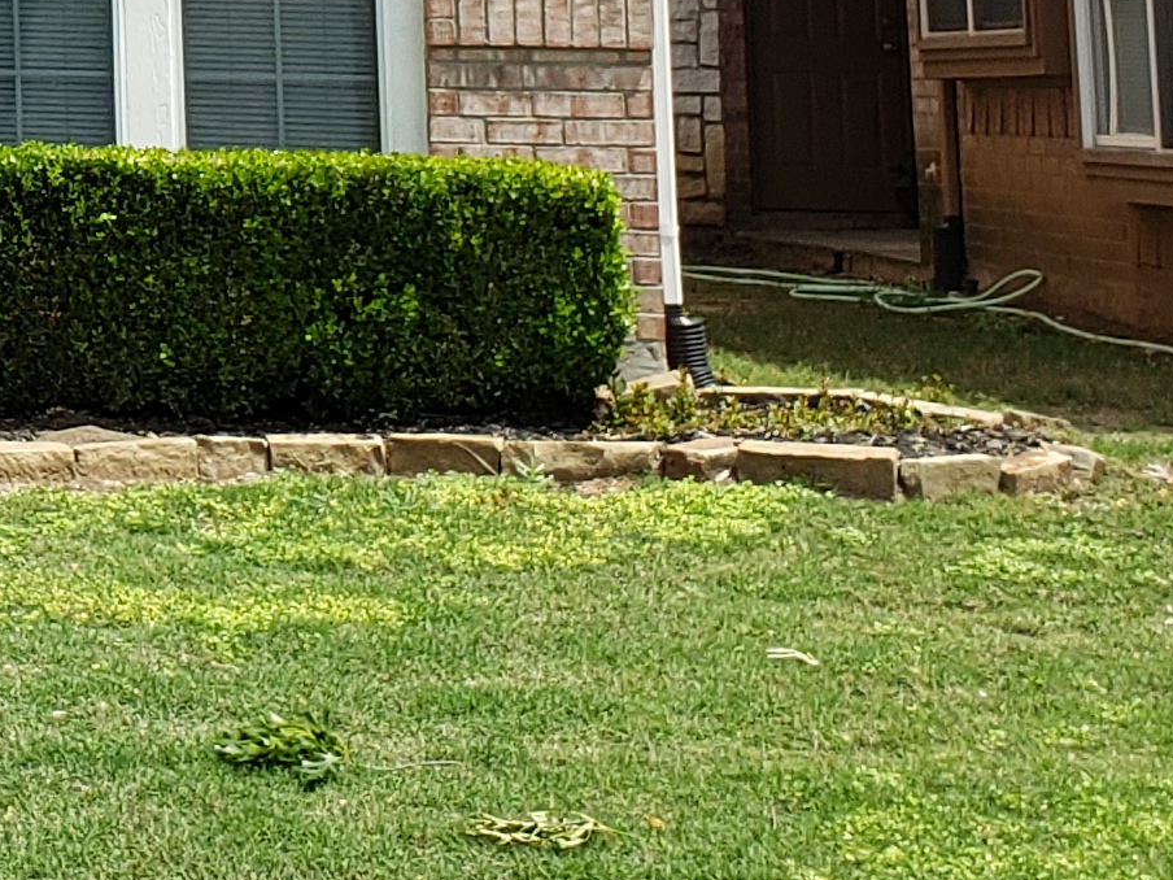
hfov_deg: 15.2
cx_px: -792
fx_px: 3931
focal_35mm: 116
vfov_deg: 12.1
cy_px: -505
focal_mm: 4.3
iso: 50
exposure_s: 1/899
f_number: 2.4
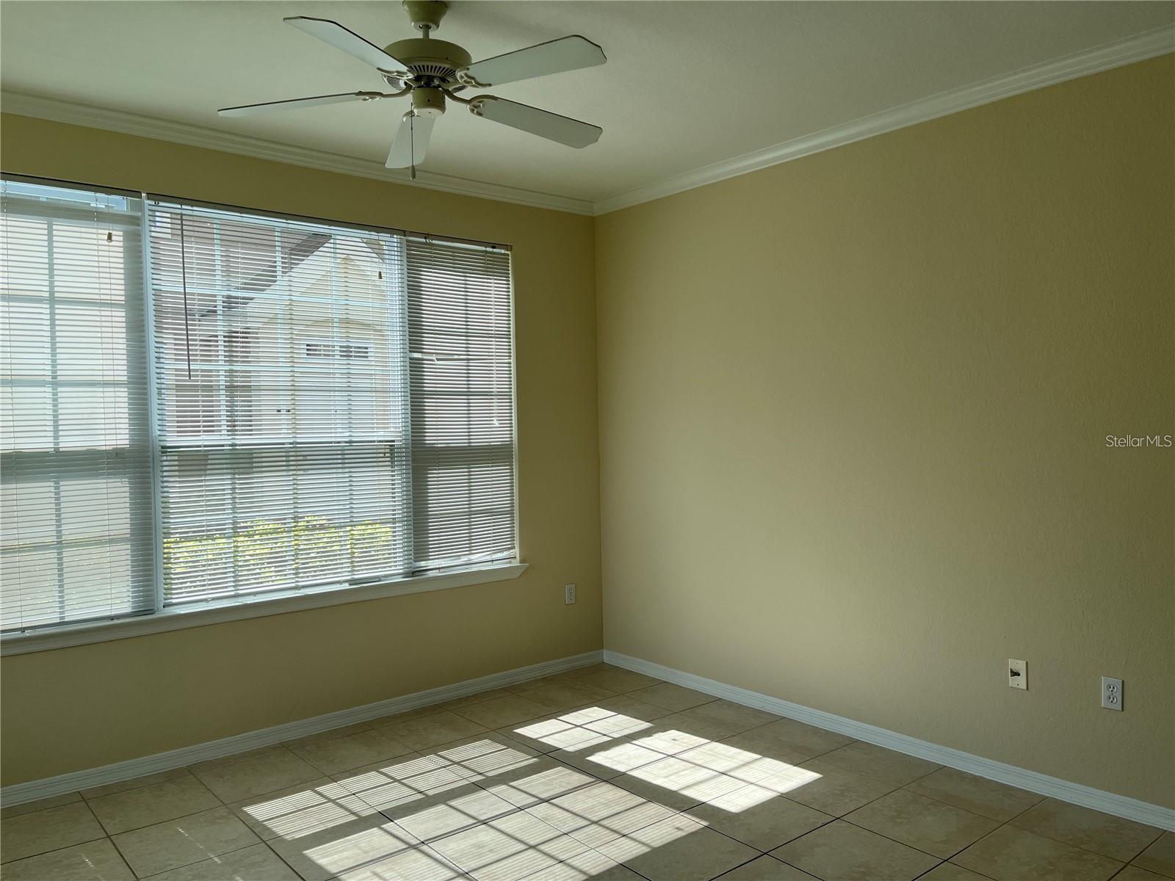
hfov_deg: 67.3
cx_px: 588
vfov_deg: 53.1
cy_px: 440
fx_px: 883
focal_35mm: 26
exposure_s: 1/1075
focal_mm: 5.1
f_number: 1.6
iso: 50
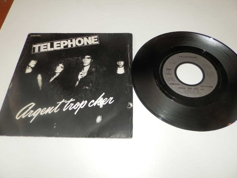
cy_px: 91
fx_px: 178
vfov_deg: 53.0
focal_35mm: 26
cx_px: 121
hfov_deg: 67.3
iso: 100
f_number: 3.1
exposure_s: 1/30
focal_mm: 4.5
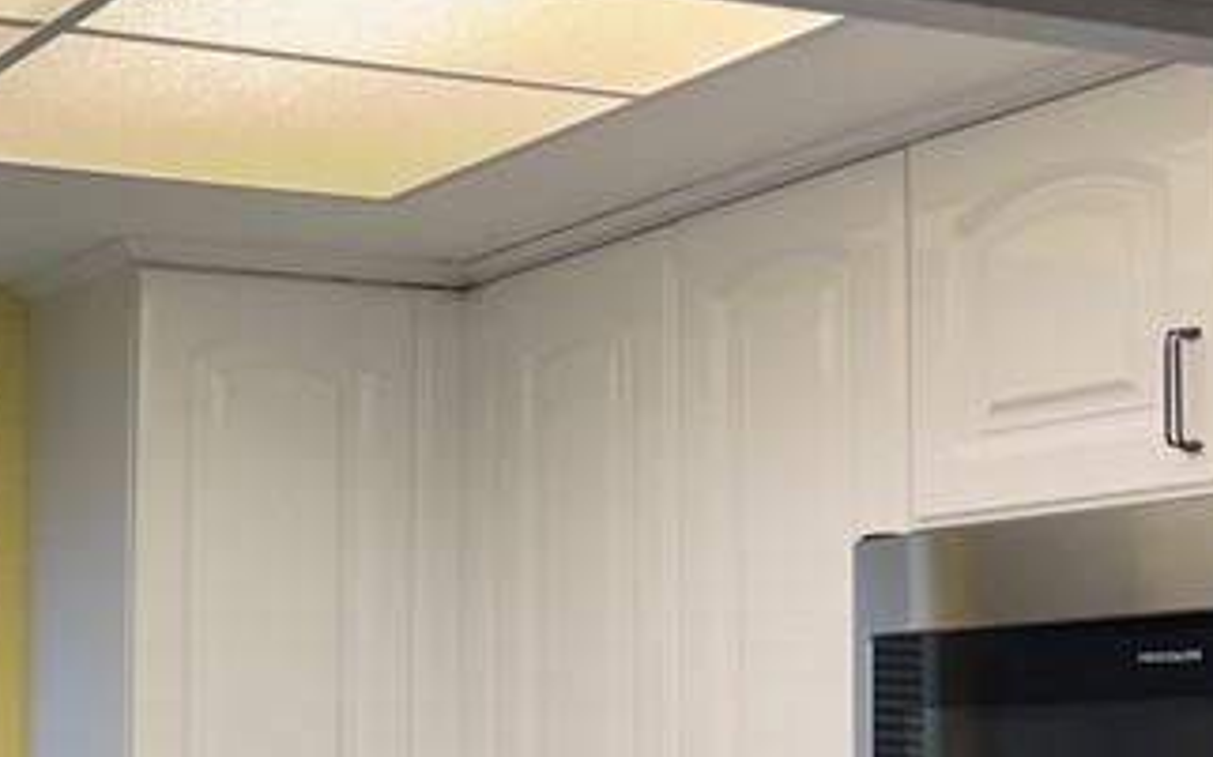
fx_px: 2677
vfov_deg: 16.0
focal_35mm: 81
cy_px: 610
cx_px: -181
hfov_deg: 23.6
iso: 80
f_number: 1.78
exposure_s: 1/120
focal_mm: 6.76
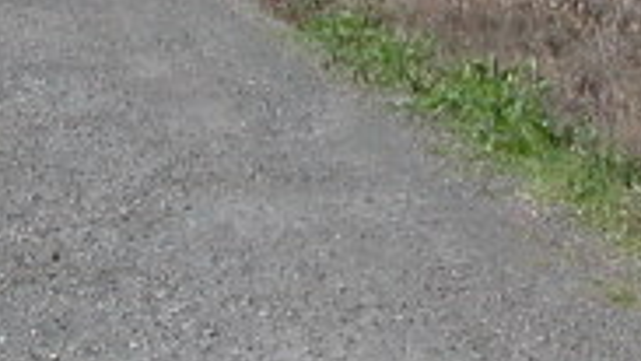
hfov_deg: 10.4
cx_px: 214
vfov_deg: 5.9
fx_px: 3519
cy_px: 70
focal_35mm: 207
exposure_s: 1/314
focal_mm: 8.9
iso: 100
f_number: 6.3
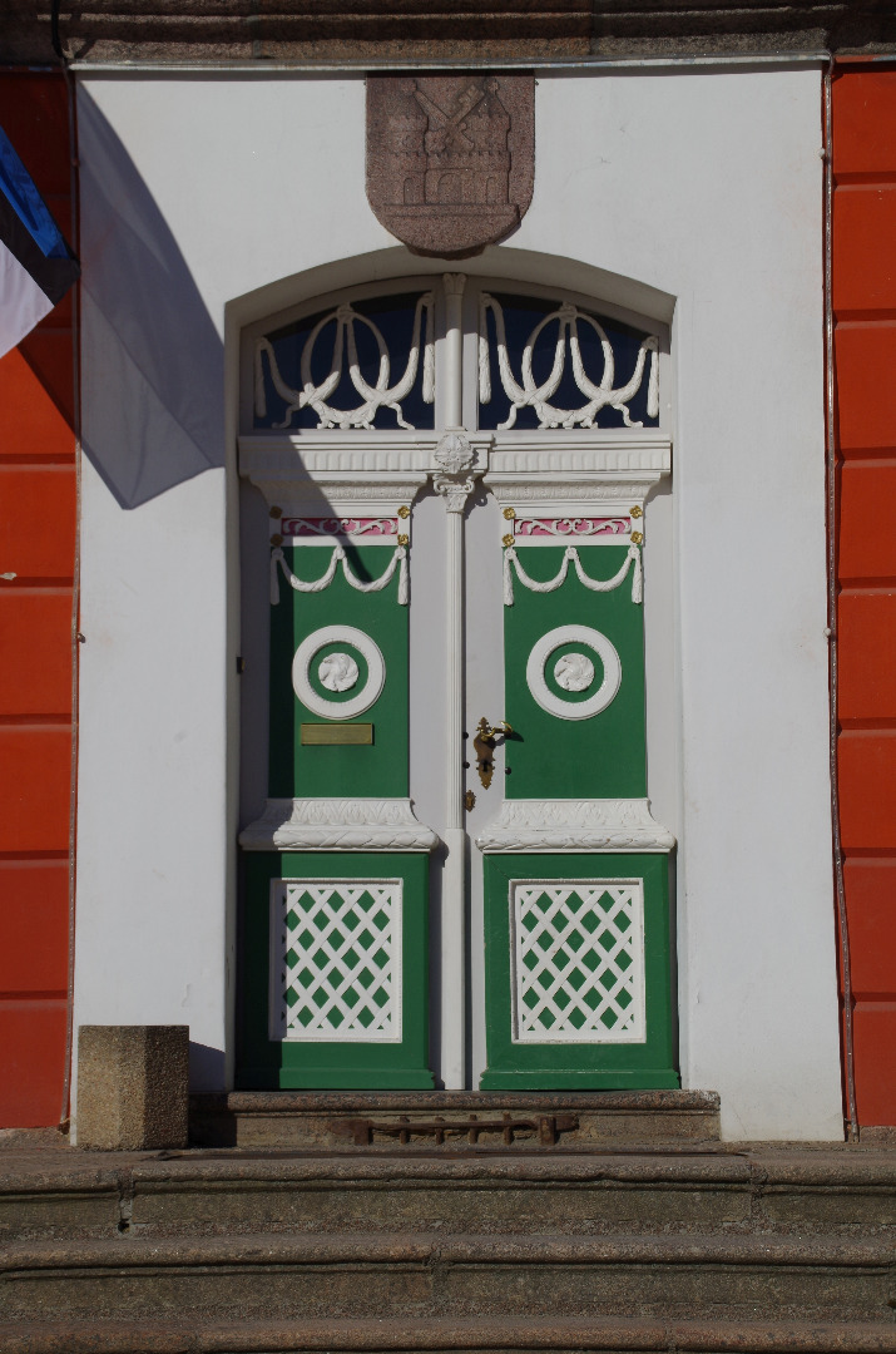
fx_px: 3076
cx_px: 448
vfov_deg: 24.8
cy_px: 677
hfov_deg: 16.6
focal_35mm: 82
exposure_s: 1/320
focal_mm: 55
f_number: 16
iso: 100
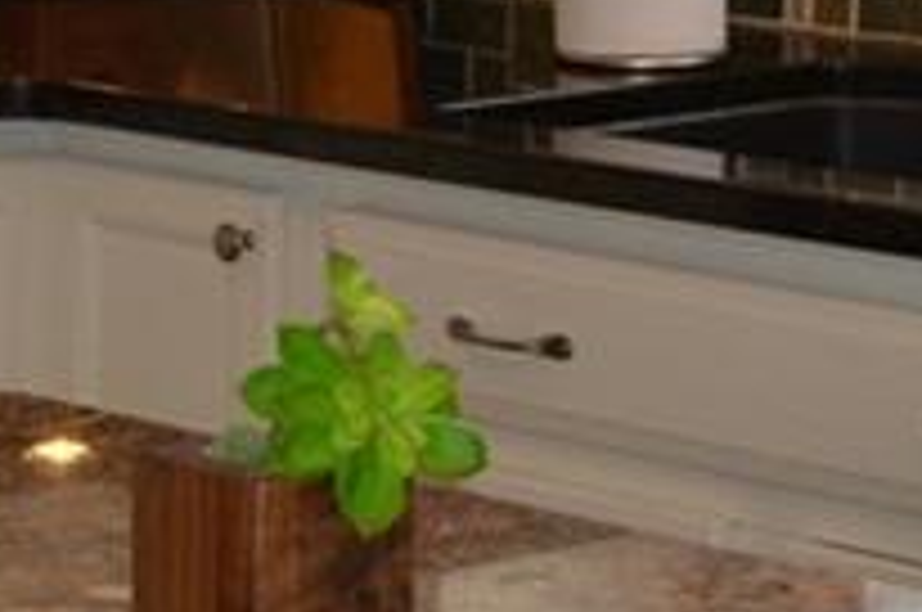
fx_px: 5370
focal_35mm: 210
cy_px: -400
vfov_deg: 6.4
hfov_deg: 9.8
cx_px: 751
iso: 400
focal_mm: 28
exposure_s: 1/100
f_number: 4.5
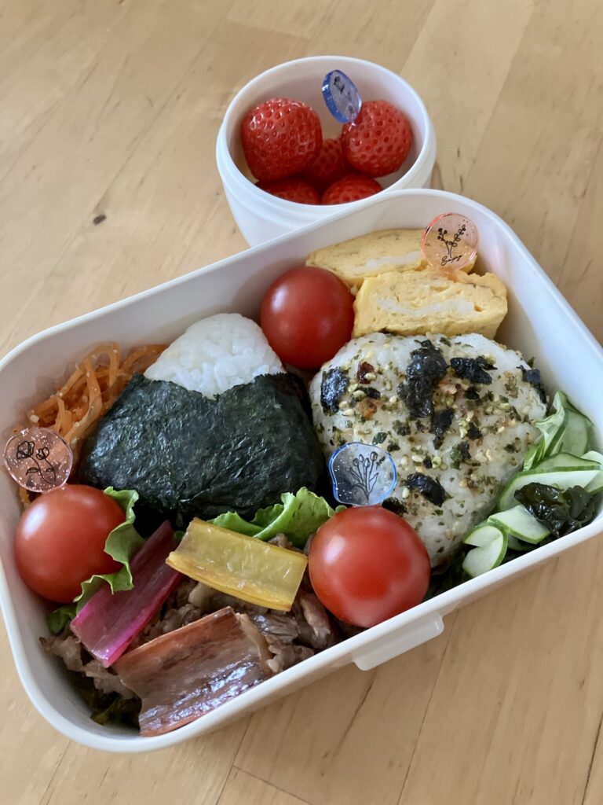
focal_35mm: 28
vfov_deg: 63.4
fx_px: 650
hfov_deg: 49.7
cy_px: 402
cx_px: 302
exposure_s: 1/19
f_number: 1.8
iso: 640
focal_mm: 3.99
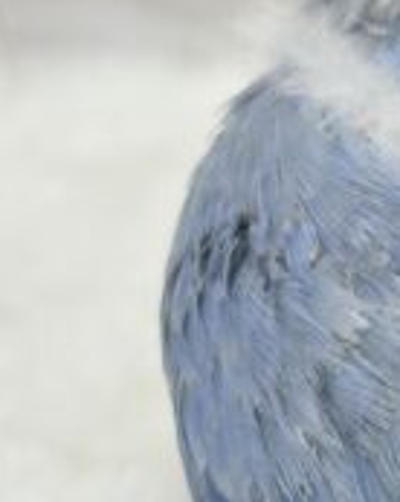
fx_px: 2787
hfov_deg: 7.9
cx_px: 739
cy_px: 250
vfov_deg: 10.3
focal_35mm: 188
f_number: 1.6
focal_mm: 5.96
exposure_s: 1/50
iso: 32
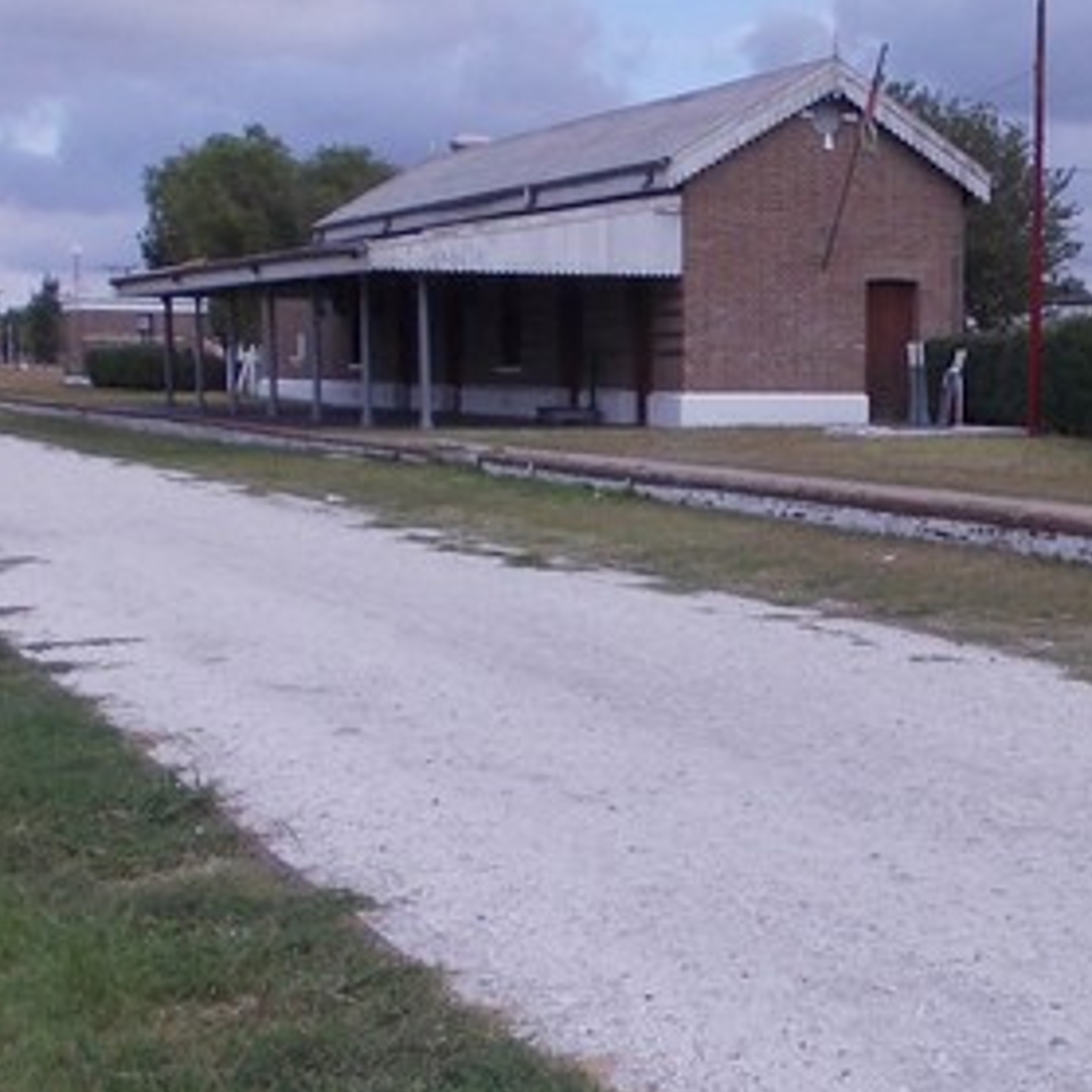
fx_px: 2427
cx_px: 986
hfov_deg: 24.6
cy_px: 599
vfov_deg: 25.3
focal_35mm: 68
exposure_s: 1/320
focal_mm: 4
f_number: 5.4
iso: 80
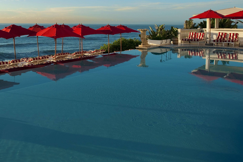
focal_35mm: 39
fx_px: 263
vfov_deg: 32.9
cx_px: 63
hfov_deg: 47.8
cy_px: 25
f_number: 9.5
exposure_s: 1/180
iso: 200
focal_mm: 22
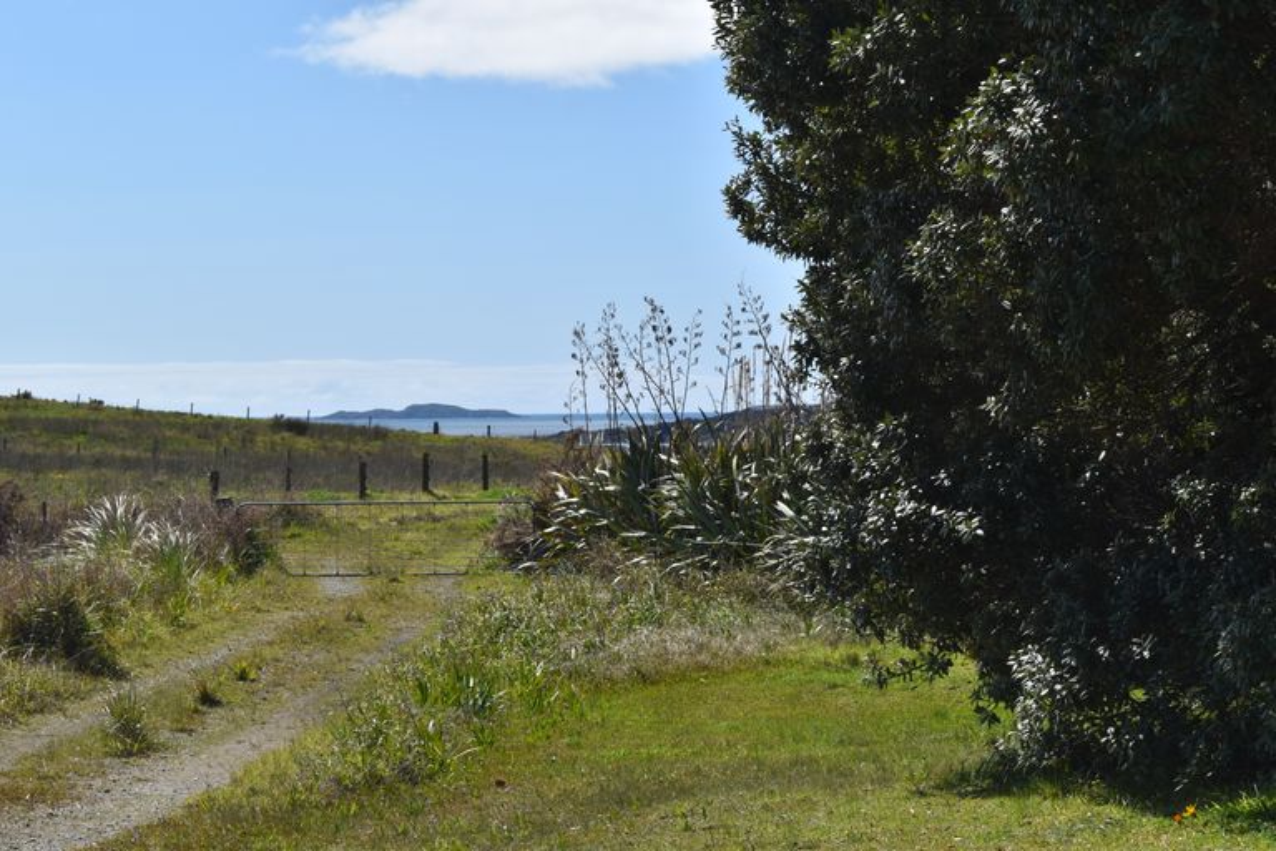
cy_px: 426
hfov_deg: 24.6
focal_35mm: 82
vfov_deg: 16.6
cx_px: 638
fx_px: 2924
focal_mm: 55
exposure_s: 1/200
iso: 100
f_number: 11
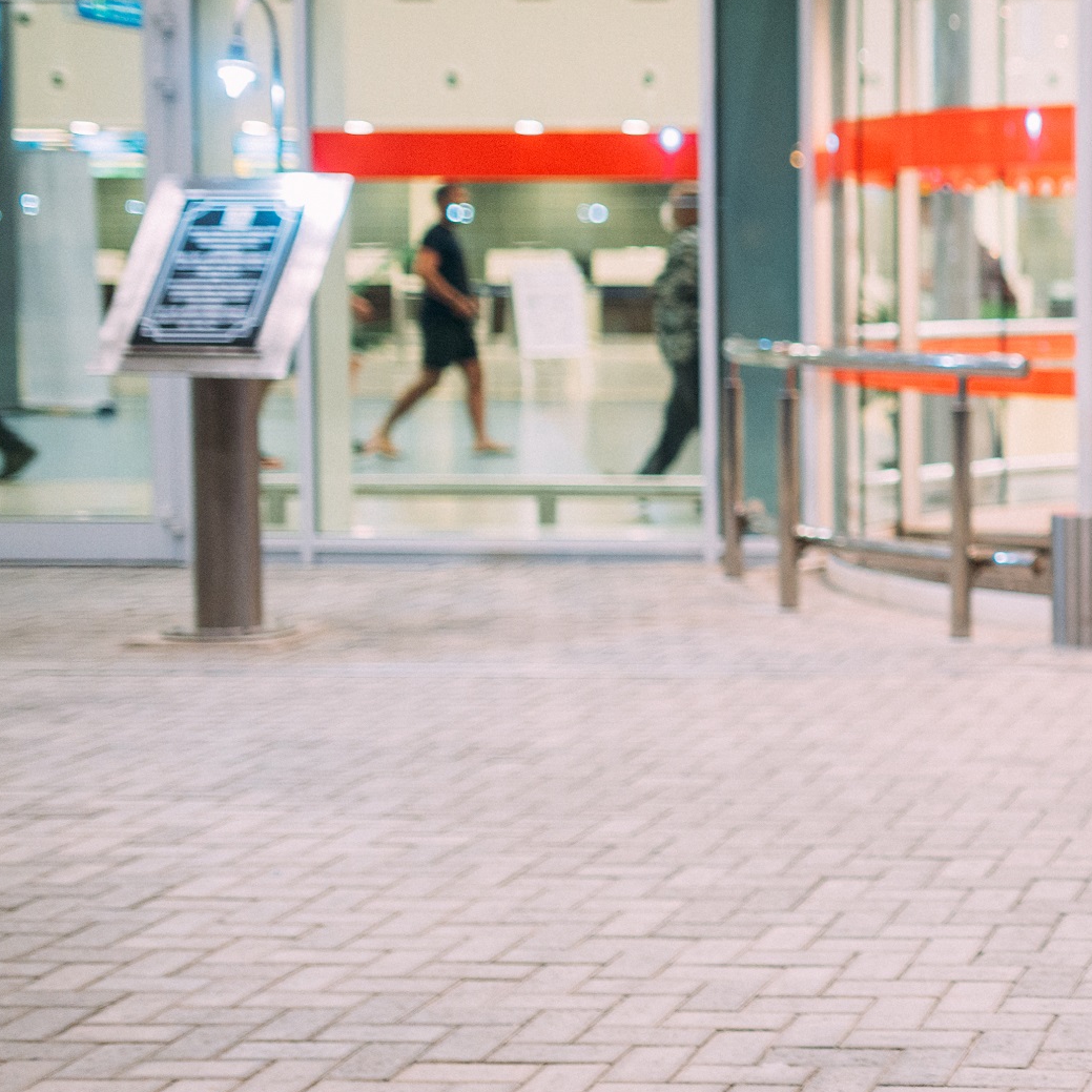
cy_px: 392
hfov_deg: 18.2
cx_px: 1571
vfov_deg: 20.1
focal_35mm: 86
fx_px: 3069
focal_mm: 35
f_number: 1.6
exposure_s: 1/125
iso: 640
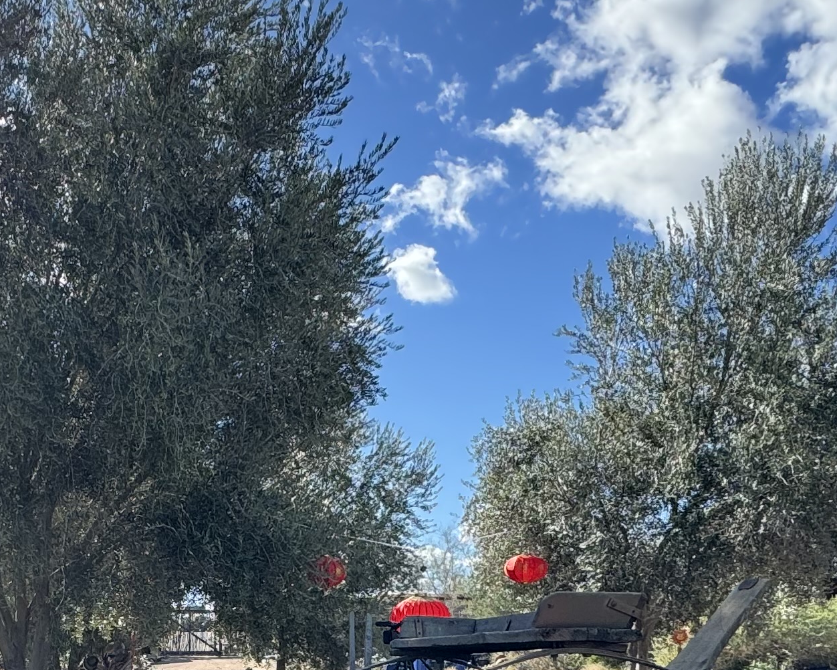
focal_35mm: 44
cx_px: 124
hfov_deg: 39.7
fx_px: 1090
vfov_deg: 31.6
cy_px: 667
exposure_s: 1/646
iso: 40
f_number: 2.2
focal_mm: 2.22
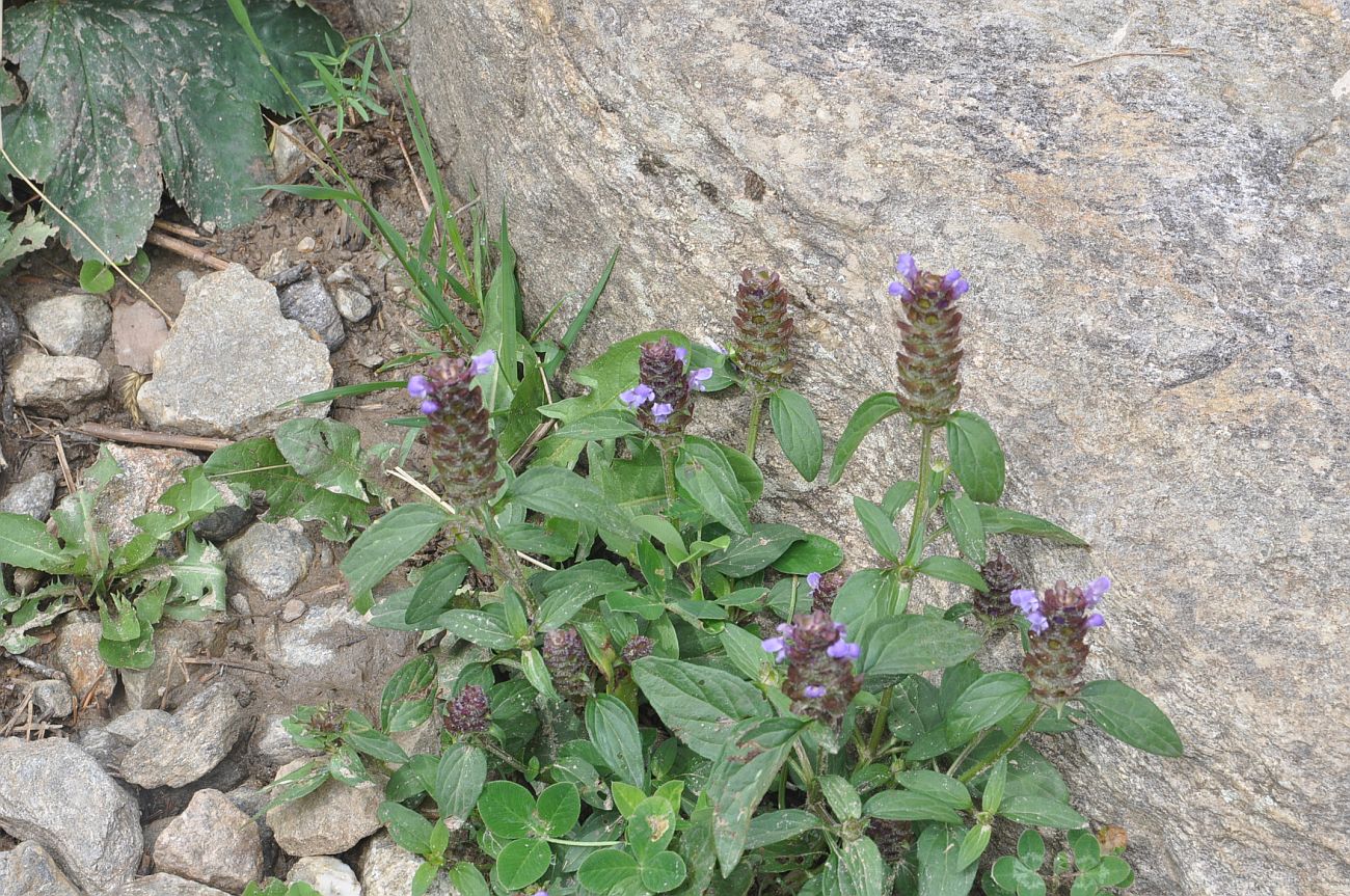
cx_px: 675
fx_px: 4213
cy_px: 448
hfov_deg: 18.2
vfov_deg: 12.1
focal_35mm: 112
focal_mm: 75
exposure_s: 1/125
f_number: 11
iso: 400
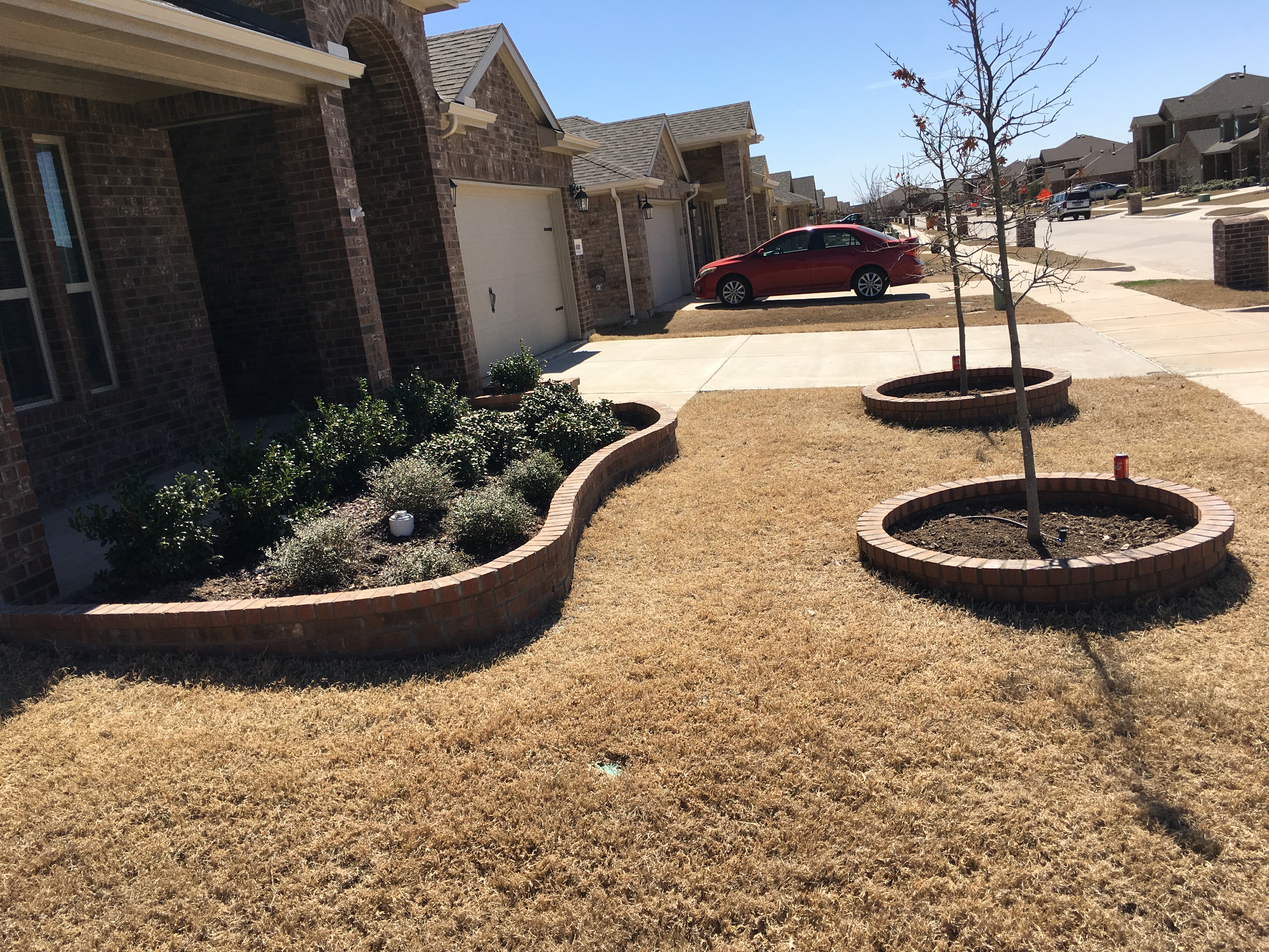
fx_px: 1063
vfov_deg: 48.2
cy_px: 476
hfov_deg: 61.7
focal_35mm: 29
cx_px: 634
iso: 25
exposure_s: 1/1972
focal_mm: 4.15
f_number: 2.2
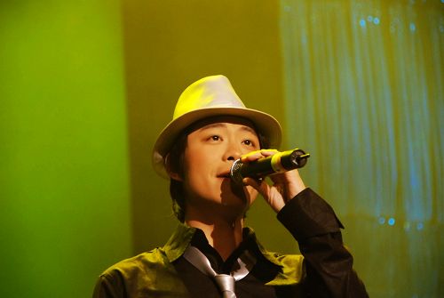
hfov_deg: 12.2
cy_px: 149
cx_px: 222
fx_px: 2075
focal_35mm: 168
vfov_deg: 8.2
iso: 1000
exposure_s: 1/60
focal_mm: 112
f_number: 5.3
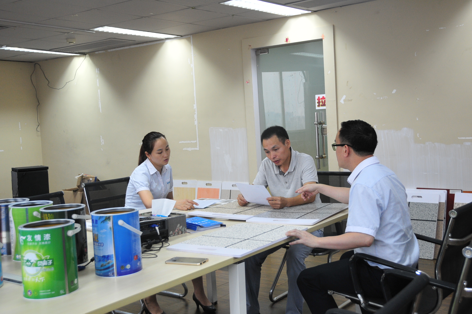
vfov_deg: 32.9
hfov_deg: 48.0
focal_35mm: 40
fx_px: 530
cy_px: 157
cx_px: 236
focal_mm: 27
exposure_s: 1/30
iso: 640
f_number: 4
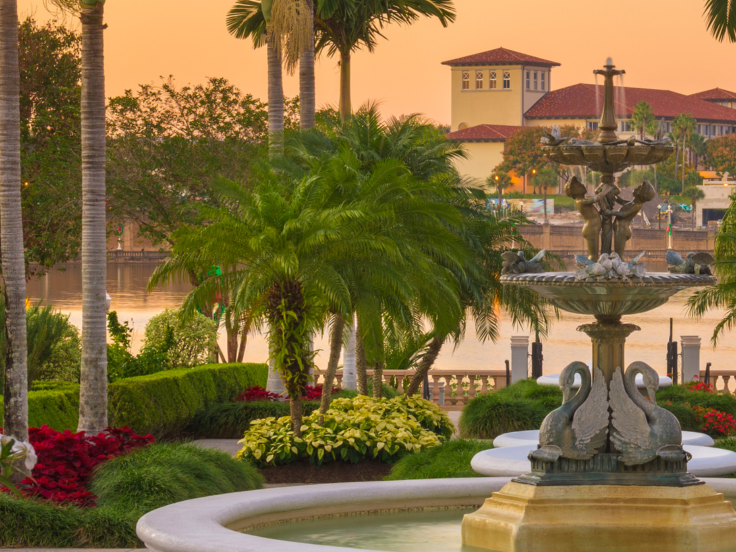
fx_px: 3040
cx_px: 608
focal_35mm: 143
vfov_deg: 10.4
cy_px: 147
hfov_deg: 13.7
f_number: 11
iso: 64
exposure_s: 2.5
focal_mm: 42
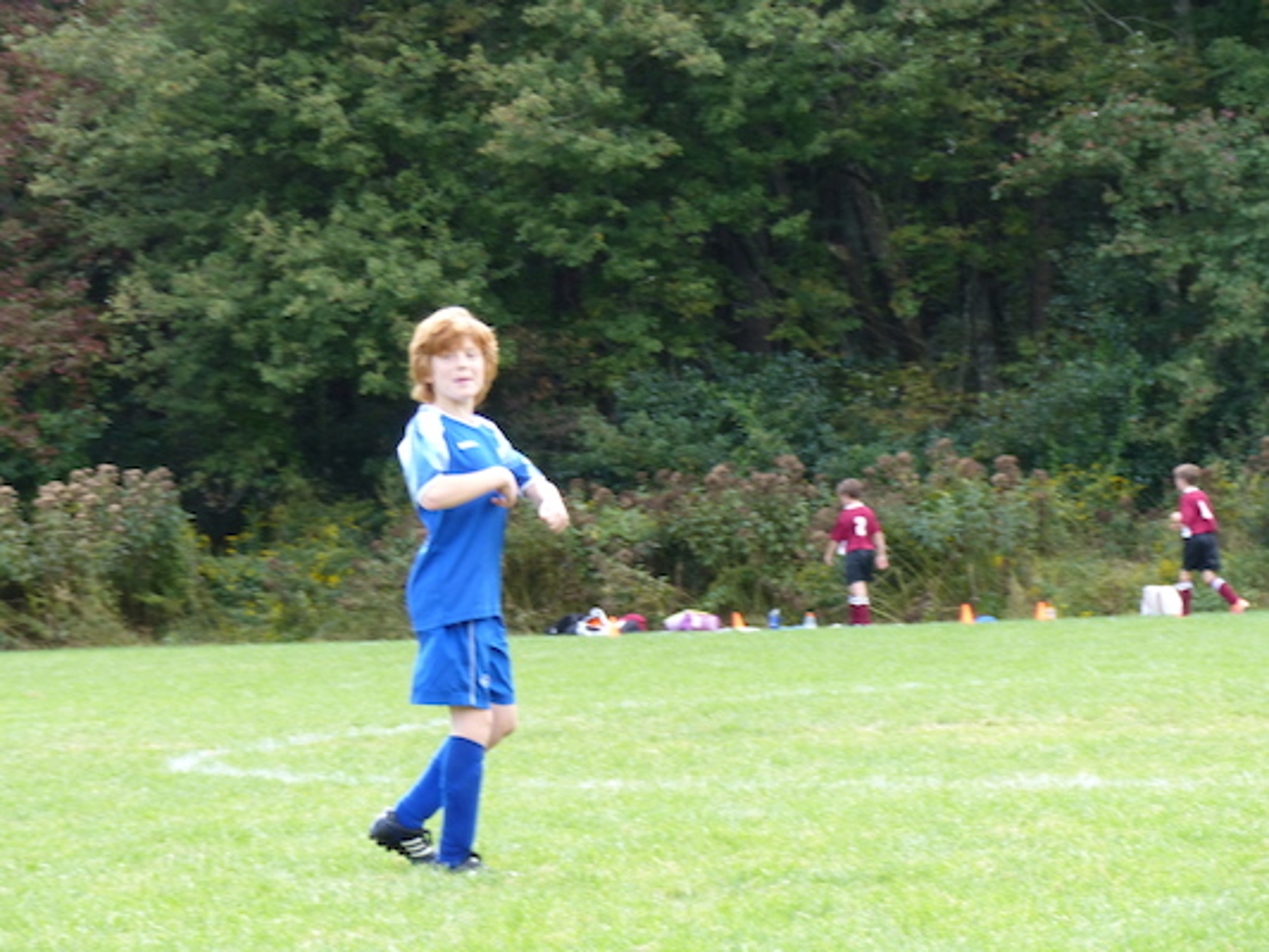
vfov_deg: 9.5
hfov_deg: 12.6
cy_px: 476
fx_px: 5757
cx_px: 634
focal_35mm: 157
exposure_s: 1/500
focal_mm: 28.3
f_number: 2.8
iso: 200
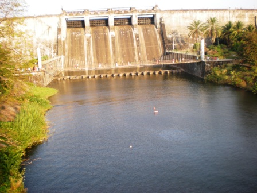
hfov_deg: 49.0
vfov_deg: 37.7
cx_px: 128
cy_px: 96
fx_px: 282
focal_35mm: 38
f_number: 3.1
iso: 64
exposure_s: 1/90.5
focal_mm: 6.3
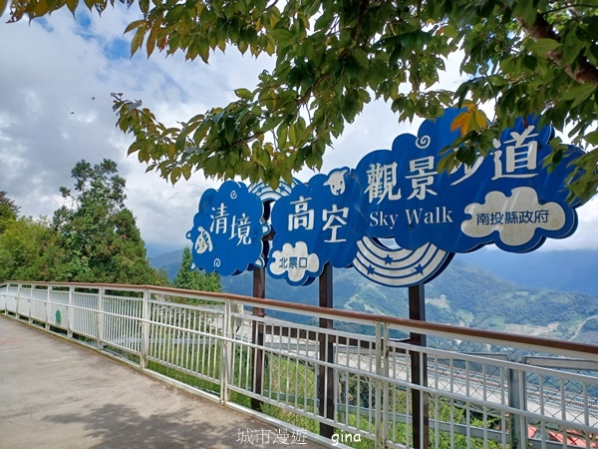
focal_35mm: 25
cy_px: 224
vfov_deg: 54.9
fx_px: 432
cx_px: 299
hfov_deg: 69.4
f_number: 1.8
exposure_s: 1/444
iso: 32
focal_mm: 4.6
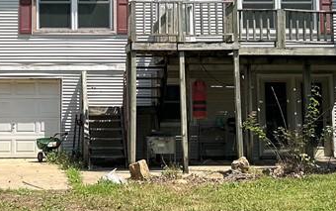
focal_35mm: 83
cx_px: 81
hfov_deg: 24.6
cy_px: 48
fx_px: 761
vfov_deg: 15.7
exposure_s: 1/3257
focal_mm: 5.7
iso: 50
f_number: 1.5
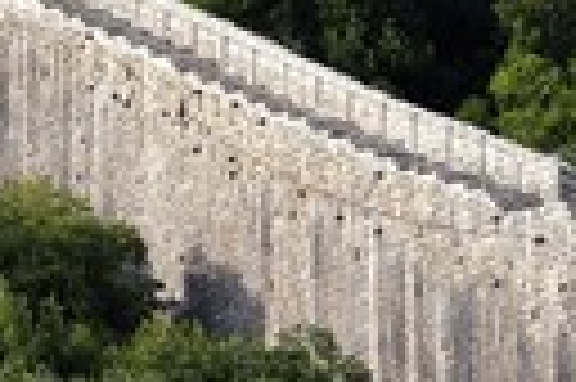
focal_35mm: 656
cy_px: -175
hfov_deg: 3.1
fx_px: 10483
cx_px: -182
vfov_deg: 2.1
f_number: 11
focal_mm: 200
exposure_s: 1/320
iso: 200
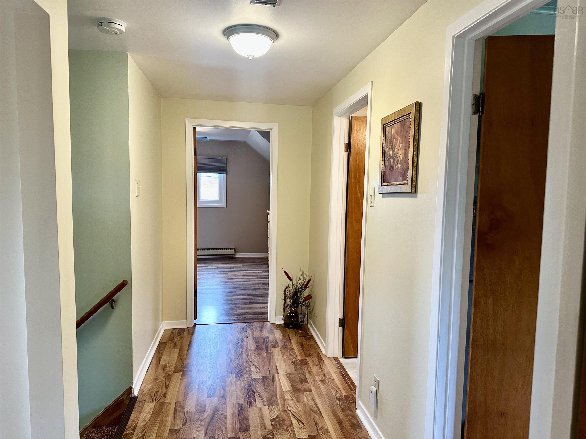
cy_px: 220
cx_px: 293
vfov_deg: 56.8
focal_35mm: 24
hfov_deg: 71.6
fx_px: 406
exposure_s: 1/60
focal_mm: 6.86
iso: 200
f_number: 1.78
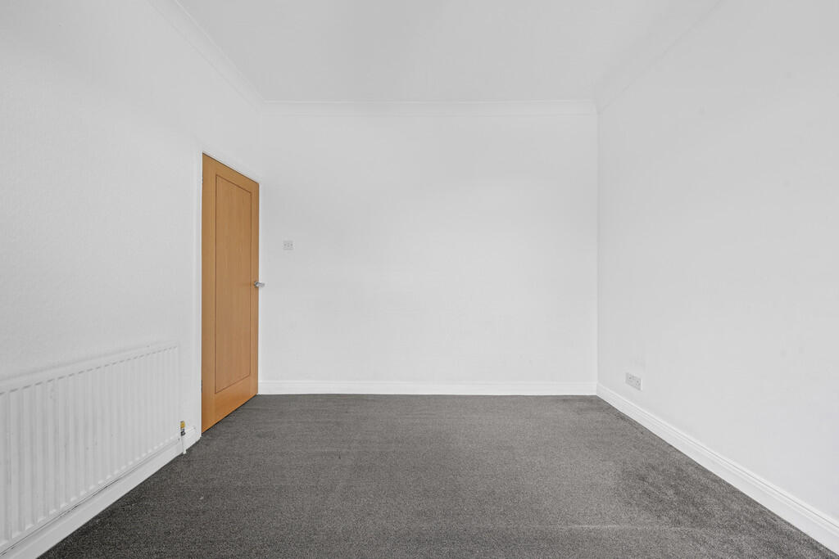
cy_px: 280
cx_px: 420
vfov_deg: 90.0
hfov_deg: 112.6
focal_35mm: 12
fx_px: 280
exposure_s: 1/2.5
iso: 100
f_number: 9
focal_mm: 12
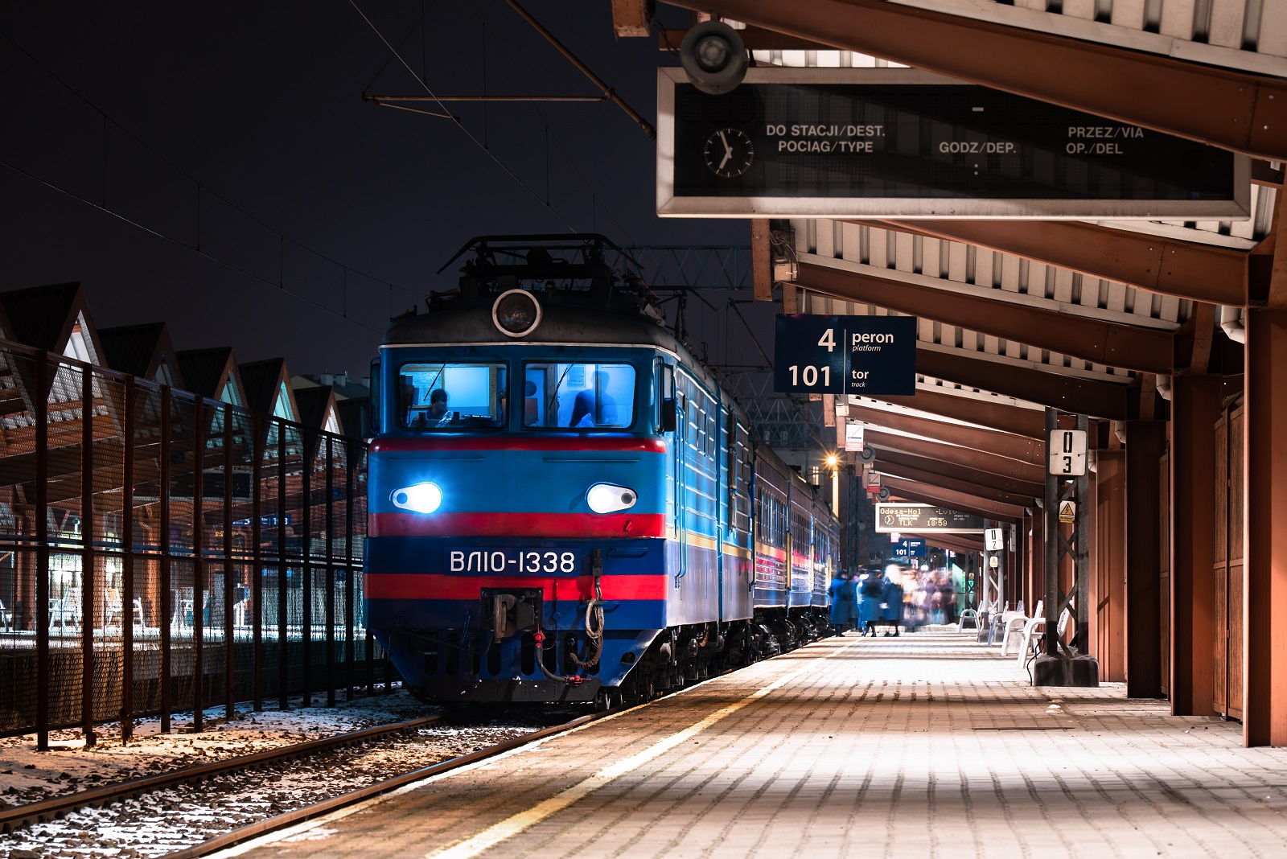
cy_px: 430
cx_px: 644
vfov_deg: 8.9
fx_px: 5543
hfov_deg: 13.2
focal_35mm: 155
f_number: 10
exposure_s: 8
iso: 250
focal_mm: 155
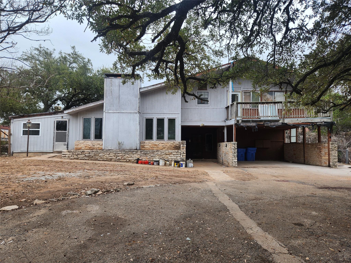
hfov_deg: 73.9
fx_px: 233
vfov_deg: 58.9
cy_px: 132
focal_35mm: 23
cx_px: 176
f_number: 1.8
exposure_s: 1/343
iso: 20
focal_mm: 5.4
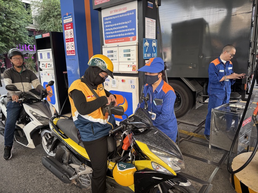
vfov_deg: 56.8
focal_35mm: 24
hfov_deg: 71.6
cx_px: 129
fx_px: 179
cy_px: 96
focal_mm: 6.76
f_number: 1.78
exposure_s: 1/121
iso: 64
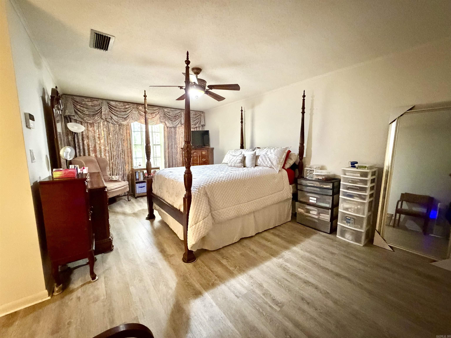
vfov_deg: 85.7
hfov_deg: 102.1
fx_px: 182
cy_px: 169
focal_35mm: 14
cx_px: 226
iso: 1250
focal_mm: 2.22
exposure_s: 1/40
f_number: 2.2
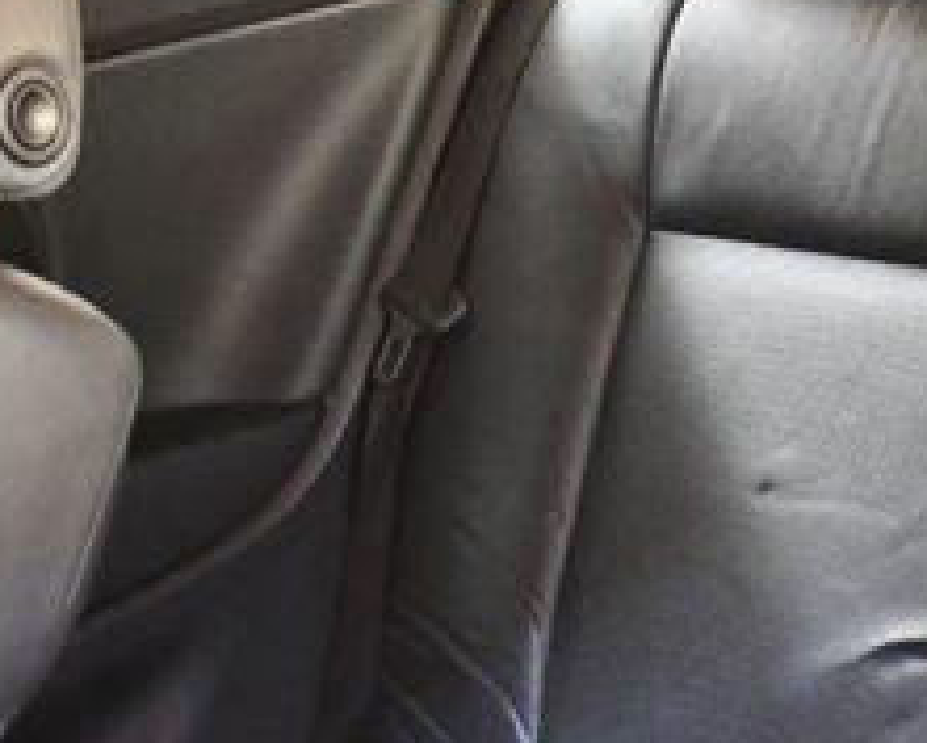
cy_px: 573
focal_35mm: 98
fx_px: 2690
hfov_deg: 18.8
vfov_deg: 15.6
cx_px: 1019
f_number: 3.5
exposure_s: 1/60
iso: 5600
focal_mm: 18
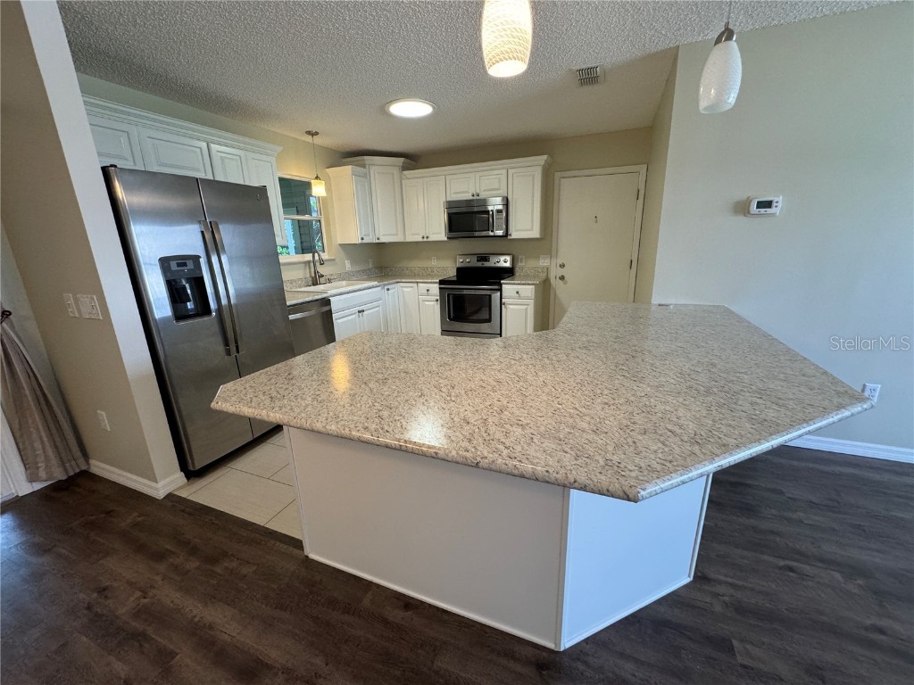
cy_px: 342
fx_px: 370
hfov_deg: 102.1
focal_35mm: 14
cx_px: 457
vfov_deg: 85.7
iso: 250
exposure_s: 1/120
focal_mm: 2.22
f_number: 2.2
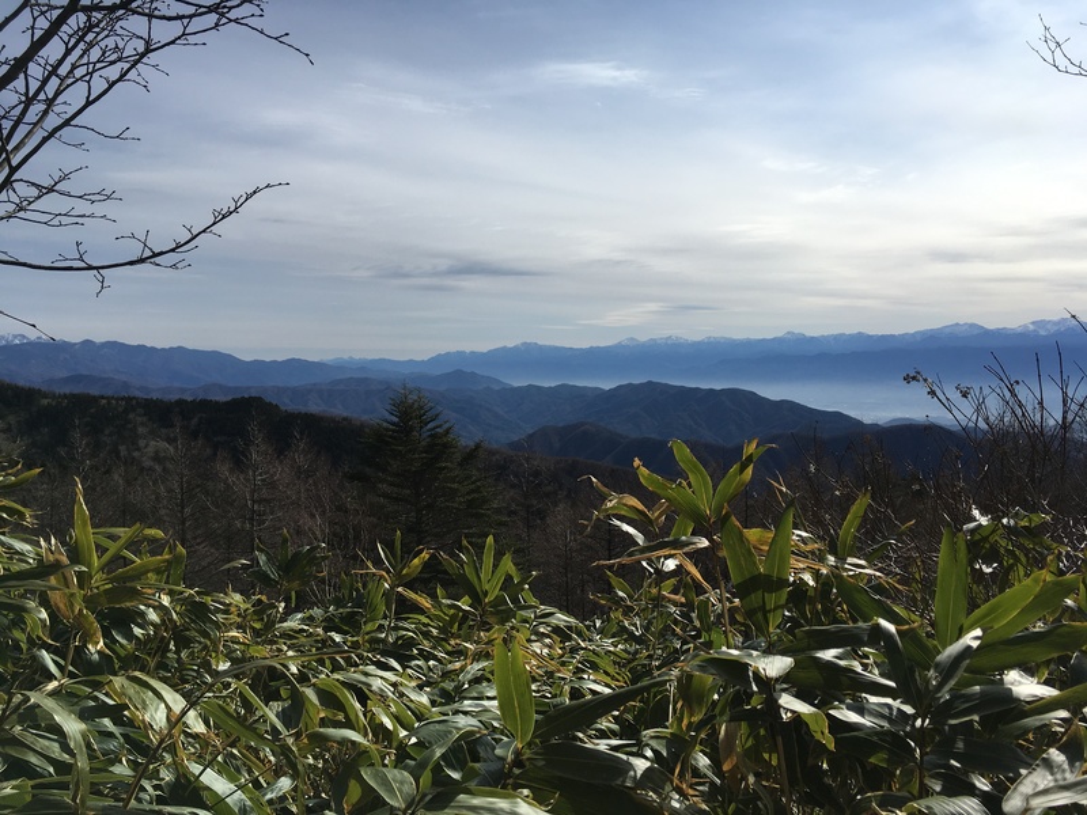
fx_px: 911
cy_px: 408
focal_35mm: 29
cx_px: 544
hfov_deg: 61.7
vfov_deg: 48.2
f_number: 2.2
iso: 25
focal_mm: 4.15
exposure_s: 1/3497
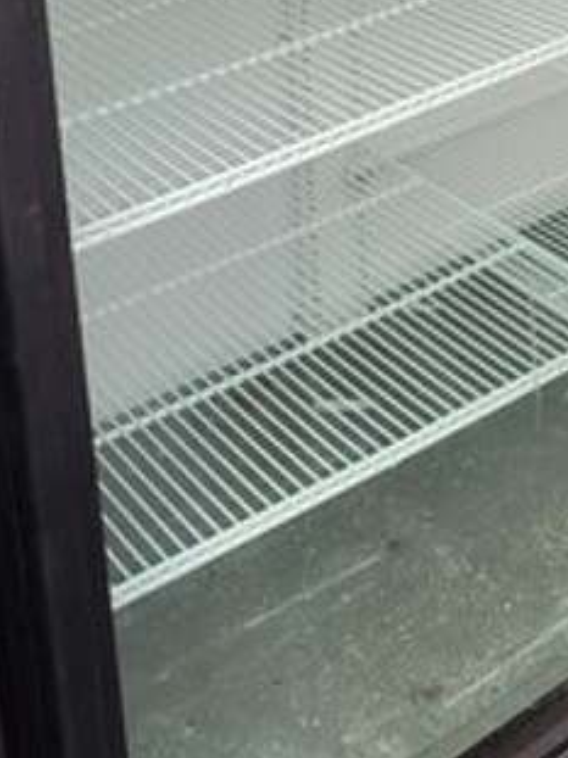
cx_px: 500
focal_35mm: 68
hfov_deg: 21.2
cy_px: -157
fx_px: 1489
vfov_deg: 25.6
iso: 320
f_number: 2.4
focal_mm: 4.3
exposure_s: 1/120
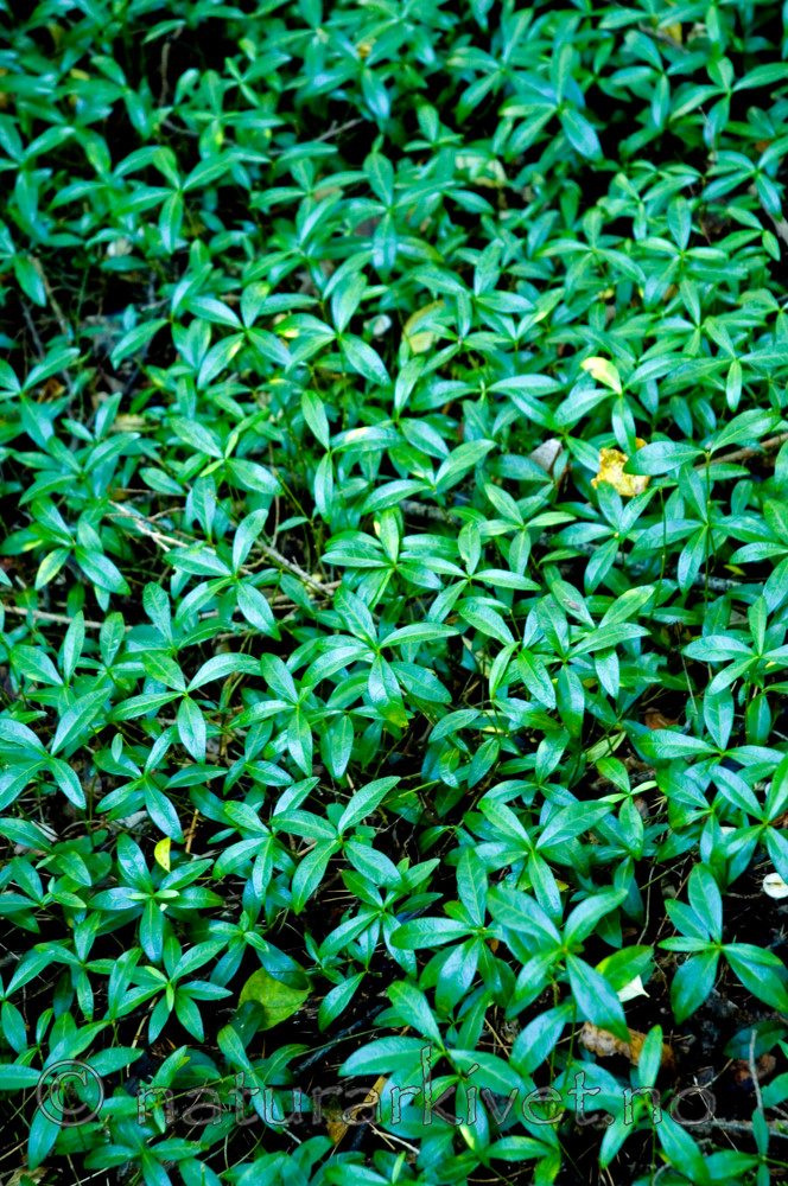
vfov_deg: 24.6
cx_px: 394
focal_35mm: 82
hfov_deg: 16.5
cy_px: 593
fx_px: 2716
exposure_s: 1/2.5
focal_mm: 55
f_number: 4.5
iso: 200
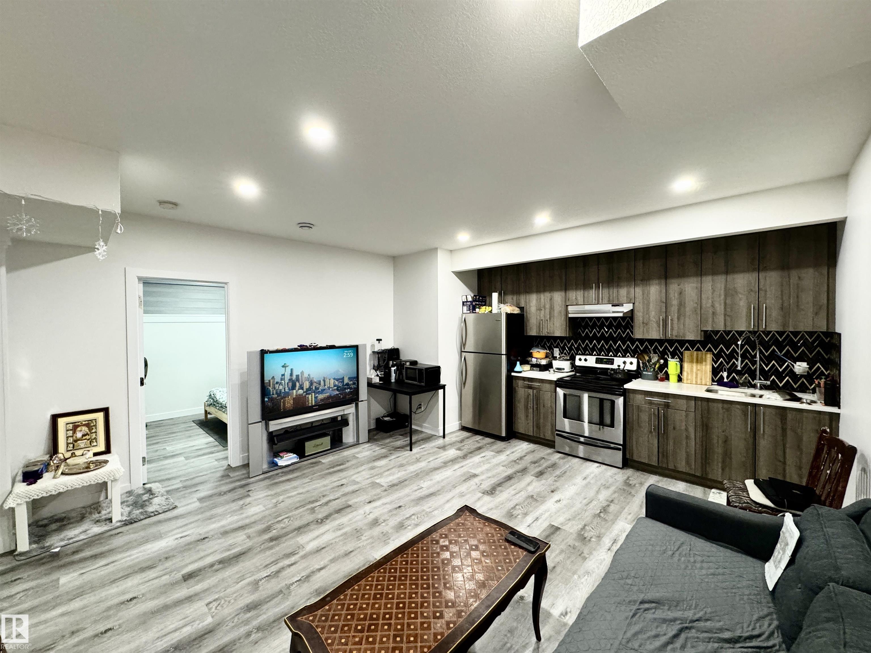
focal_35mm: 14
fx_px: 352
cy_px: 326
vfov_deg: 85.7
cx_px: 436
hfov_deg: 102.1
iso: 320
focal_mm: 2.22
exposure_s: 1/60
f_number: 2.2
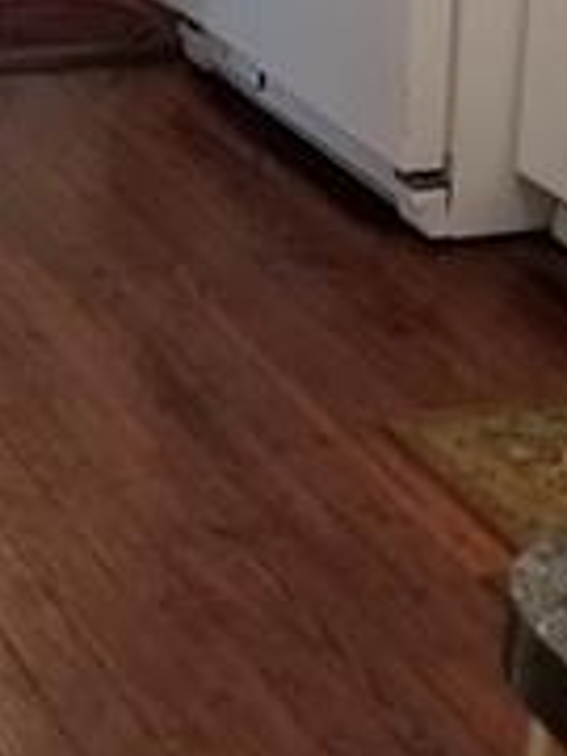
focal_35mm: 111
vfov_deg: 16.3
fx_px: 2424
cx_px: -143
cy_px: -340
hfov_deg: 12.9
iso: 160
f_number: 1.7
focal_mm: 4.3
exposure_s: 1/30
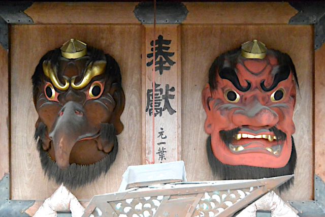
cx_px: 162
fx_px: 415
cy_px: 108
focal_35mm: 46
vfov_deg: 29.3
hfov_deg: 42.7
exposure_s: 1/25
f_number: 4.5
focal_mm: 17.1
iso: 3200
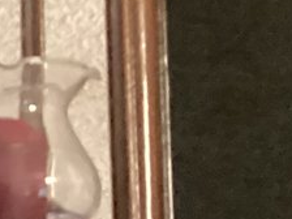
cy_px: -2
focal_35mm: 209
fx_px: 1763
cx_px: -645
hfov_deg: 7.9
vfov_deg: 7.1
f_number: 2.4
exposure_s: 1/17
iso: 640
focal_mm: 3.3
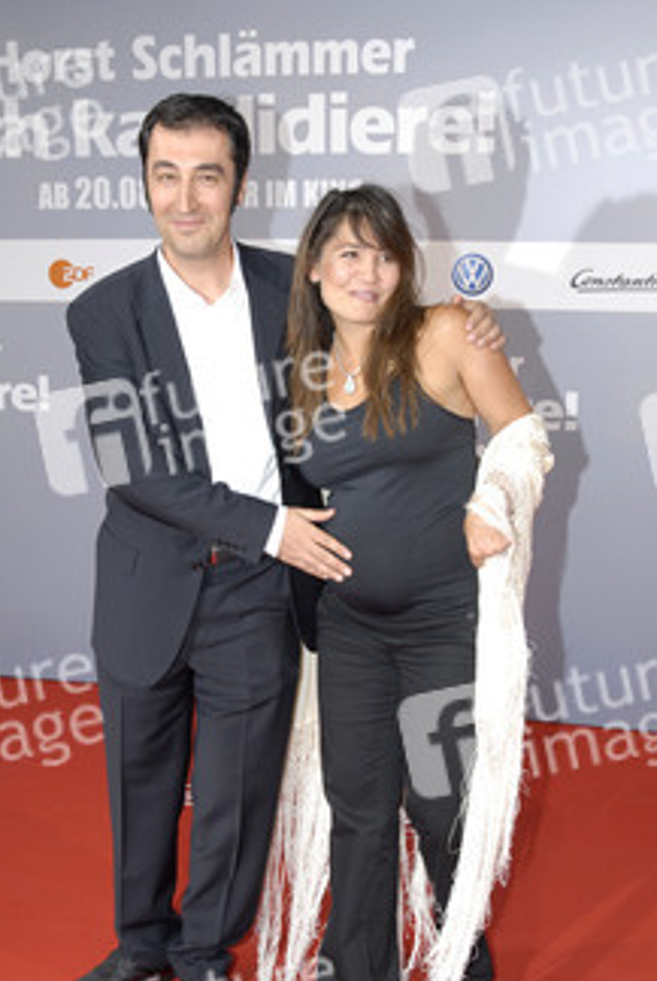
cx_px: 282
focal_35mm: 63
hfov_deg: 21.6
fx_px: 1719
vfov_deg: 31.8
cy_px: 575
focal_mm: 34
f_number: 5.6
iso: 200
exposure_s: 1/100
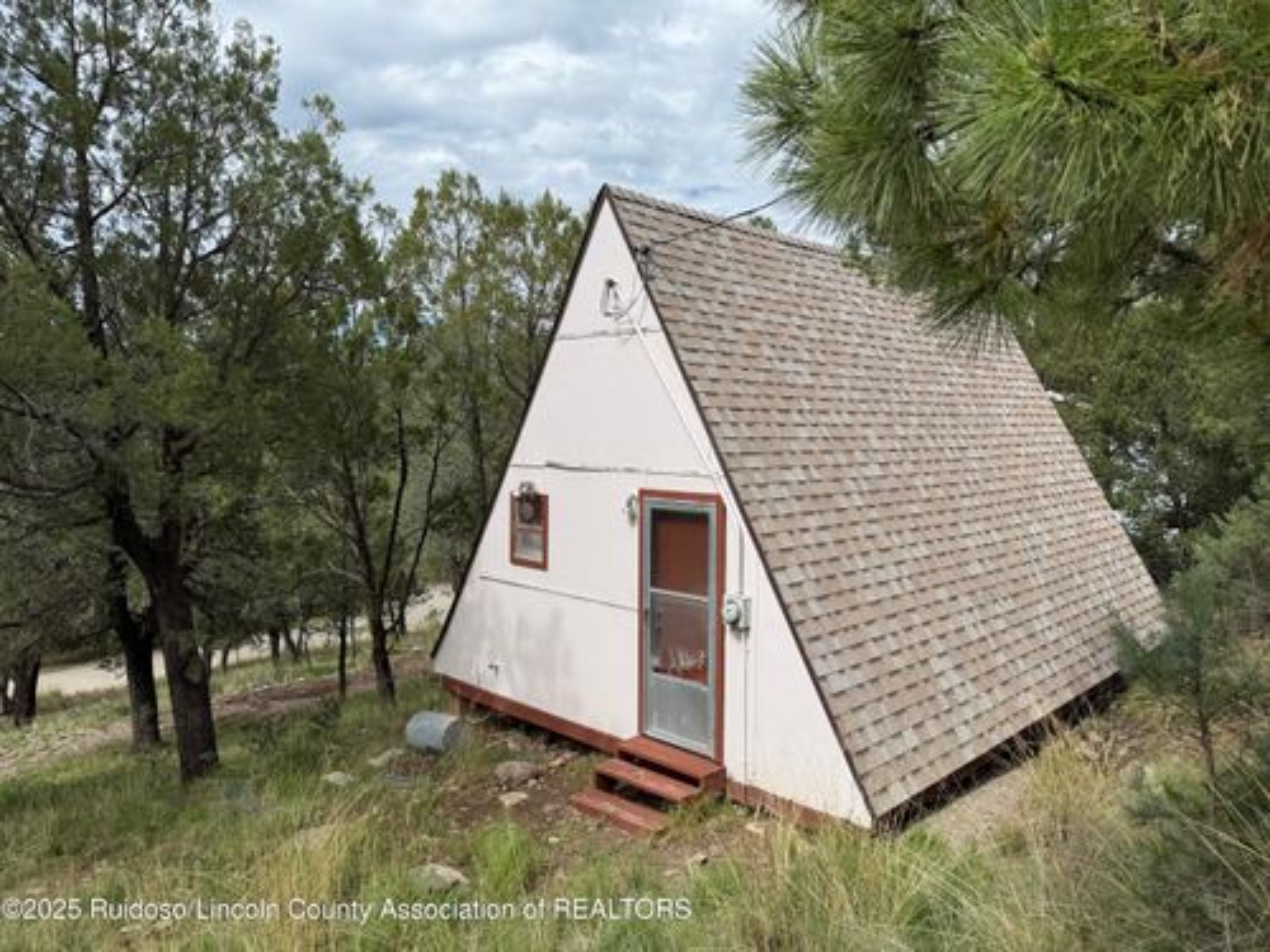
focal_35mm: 24
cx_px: 635
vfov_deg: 56.8
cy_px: 476
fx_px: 881
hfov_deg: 71.6
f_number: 1.78
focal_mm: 6.76
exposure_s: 1/4673
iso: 80
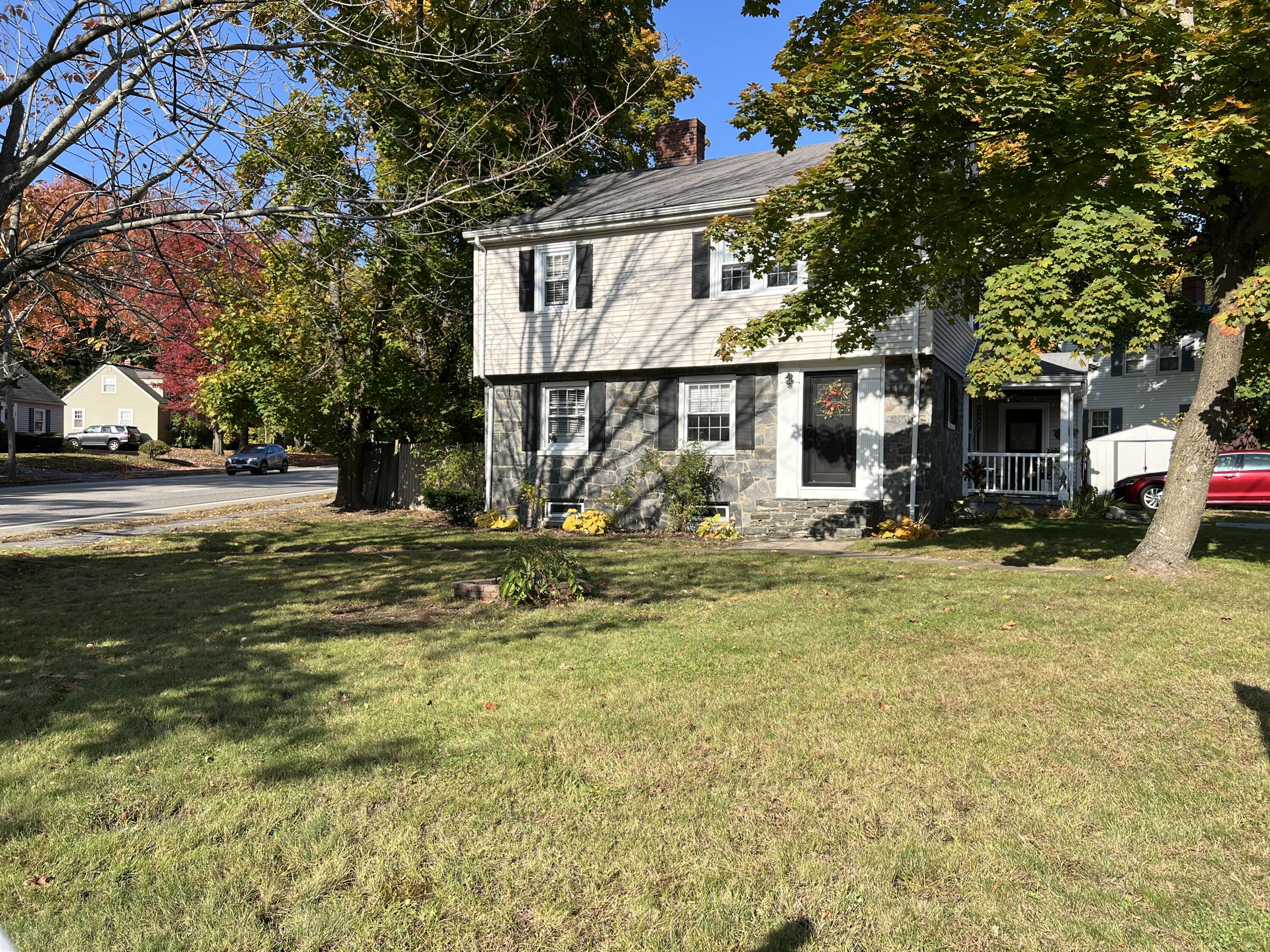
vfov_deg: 53.1
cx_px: 635
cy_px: 476
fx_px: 954
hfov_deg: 67.3
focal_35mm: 26
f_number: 1.5
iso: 50
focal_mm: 5.7
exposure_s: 1/1511
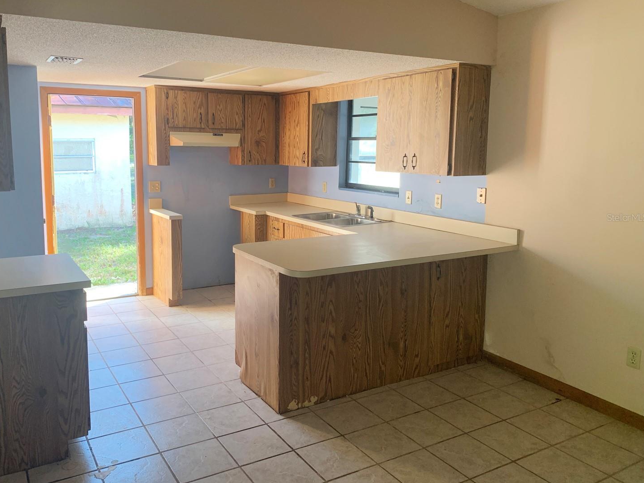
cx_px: 290
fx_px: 540
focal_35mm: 29
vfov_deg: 48.2
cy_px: 217
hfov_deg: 61.5
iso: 80
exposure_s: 1/121
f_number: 1.8
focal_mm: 4.25
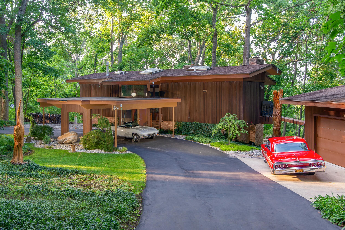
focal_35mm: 35
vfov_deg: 37.9
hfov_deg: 54.4
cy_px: 115
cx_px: 172
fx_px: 335
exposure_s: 1/200
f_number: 7.1
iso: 200
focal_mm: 35
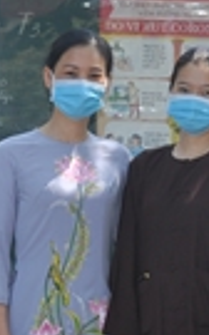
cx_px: 157
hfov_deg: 5.9
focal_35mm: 221
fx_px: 2021
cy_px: 196
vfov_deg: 9.5
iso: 200
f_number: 9
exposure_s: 1/200
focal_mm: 30
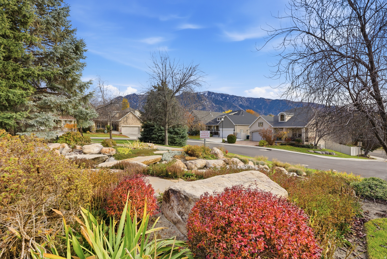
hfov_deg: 96.3
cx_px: 194
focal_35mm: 16
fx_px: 173
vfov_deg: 73.5
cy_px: 130
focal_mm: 16.1
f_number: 8
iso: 40
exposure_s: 1/1000
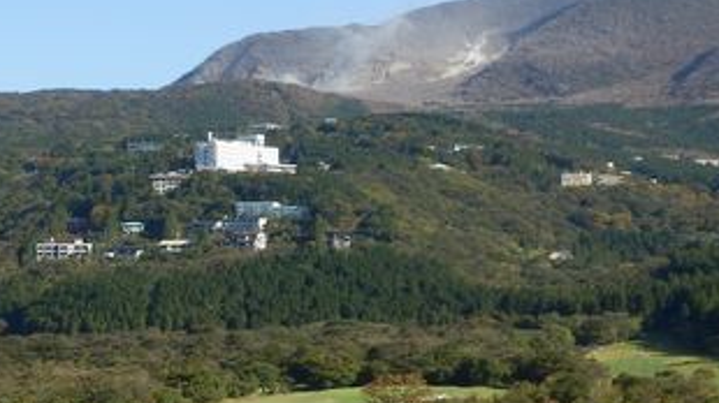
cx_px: 520
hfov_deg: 18.1
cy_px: 239
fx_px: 2249
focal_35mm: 118
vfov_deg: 10.3
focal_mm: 7.4
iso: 80
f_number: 4
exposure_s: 1/500
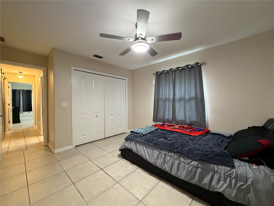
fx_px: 111
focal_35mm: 14
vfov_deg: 85.7
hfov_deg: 102.1
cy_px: 103
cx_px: 137
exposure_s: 1/60
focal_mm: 2.22
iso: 800
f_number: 2.2
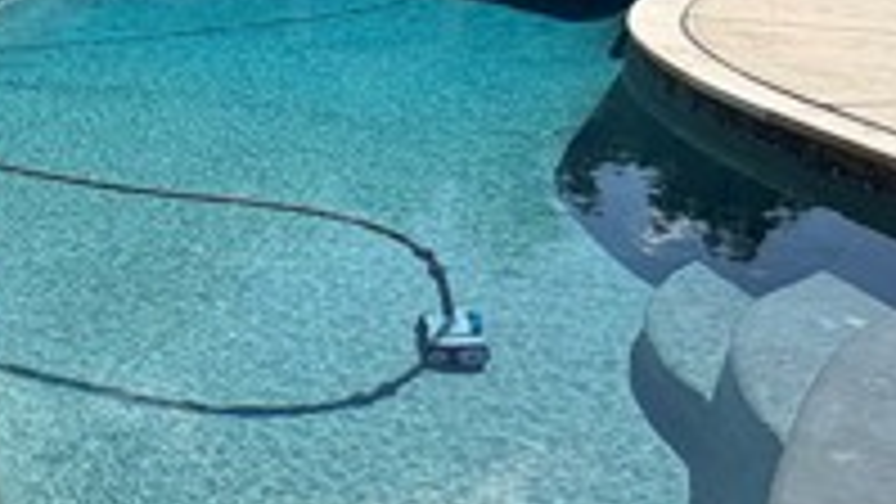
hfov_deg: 40.8
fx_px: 1164
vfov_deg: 24.4
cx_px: 221
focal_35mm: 49
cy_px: 256
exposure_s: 1/1001
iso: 20
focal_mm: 2.22
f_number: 2.2
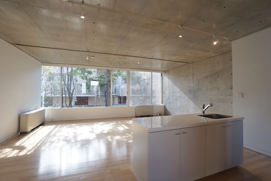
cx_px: 136
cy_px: 90
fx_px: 113
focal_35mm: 15
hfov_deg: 100.4
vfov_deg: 77.3
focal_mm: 10
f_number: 5
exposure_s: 1/100
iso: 400
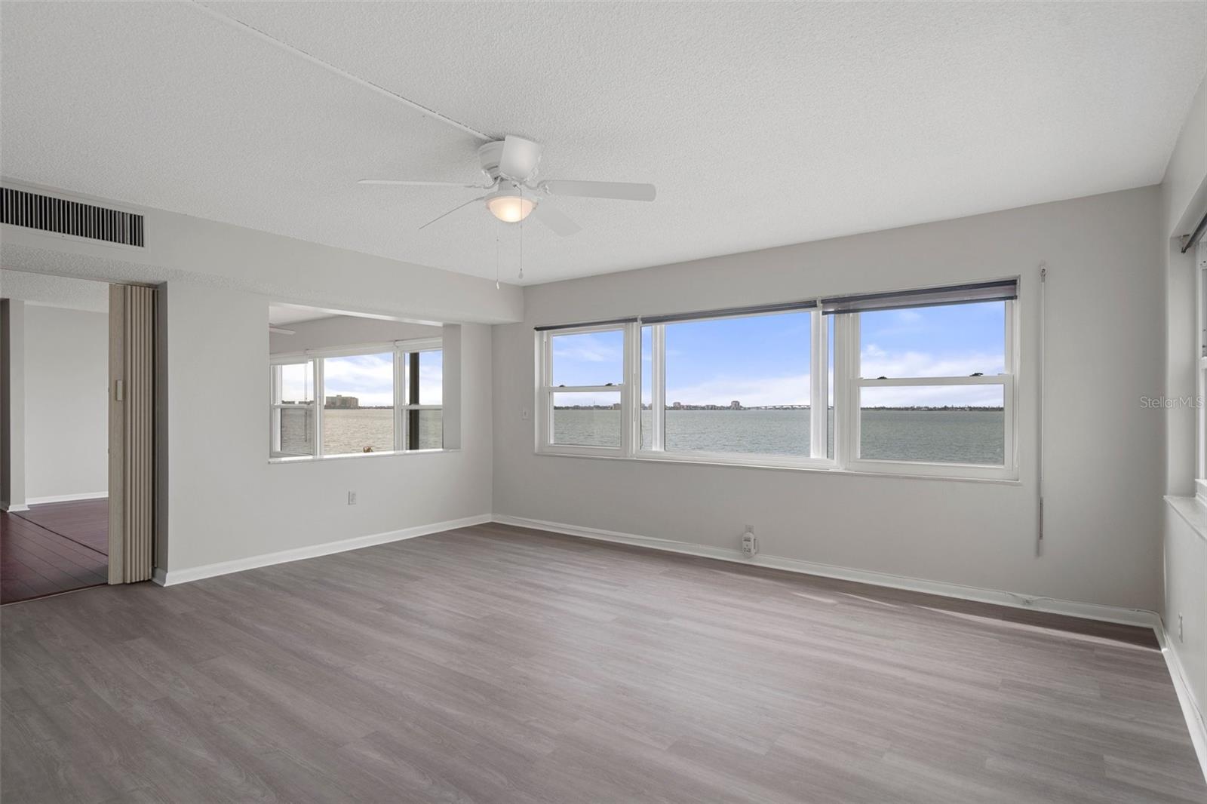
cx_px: 604
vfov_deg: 67.4
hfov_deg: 90.0
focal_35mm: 18
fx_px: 603
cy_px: 402
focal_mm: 18
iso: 320
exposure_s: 1/10
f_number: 6.3
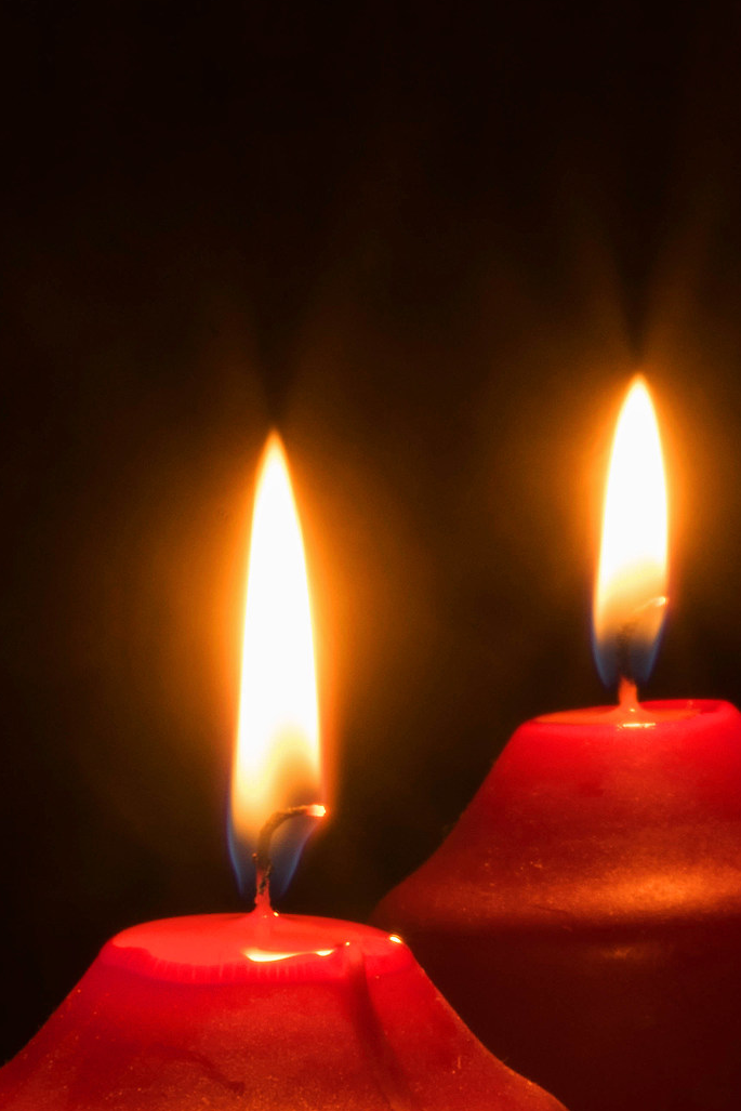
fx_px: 13523
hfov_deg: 3.1
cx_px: 505
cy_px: 1143
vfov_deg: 4.7
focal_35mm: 438
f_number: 40
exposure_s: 2.5
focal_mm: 125
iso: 200
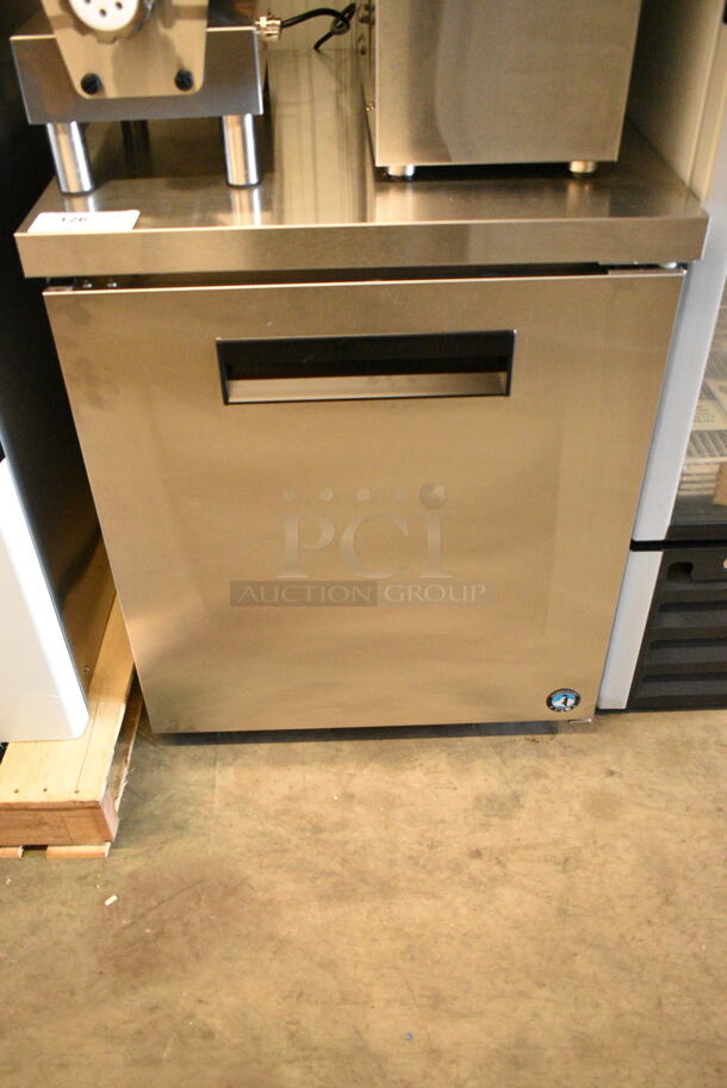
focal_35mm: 30
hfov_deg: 43.7
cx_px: 364
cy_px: 544
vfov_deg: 61.9
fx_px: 907
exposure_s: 1/100
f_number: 5
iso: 6400
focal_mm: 20
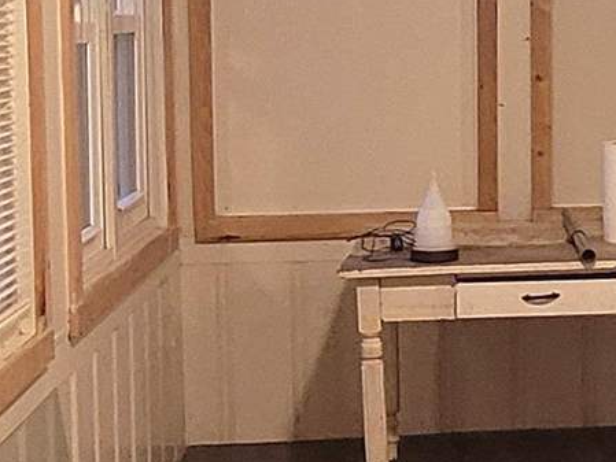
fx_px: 1584
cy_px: 96
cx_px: 671
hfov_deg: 21.0
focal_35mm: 89
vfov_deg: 16.5
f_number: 2.2
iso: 400
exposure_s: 1/60.2
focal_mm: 1.74
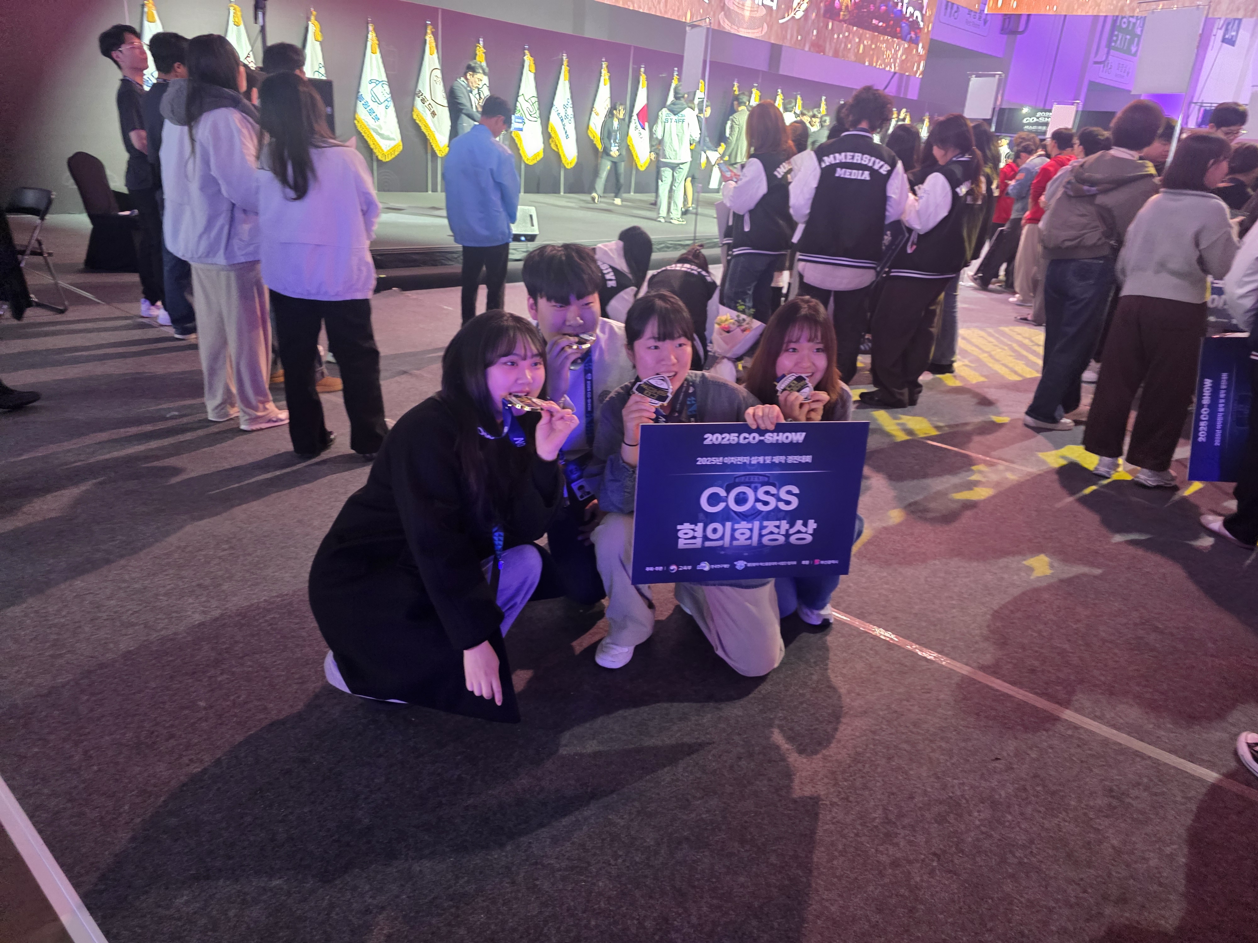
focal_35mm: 23
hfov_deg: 73.9
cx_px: 629
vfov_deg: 58.9
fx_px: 836
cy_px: 472
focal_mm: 6.3
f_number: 1.7
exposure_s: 1/30.2
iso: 640
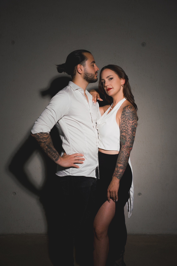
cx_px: 88
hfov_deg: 33.4
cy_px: 133
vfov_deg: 48.5
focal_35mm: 40
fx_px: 295
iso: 200
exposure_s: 1/640
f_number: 4.5
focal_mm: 40
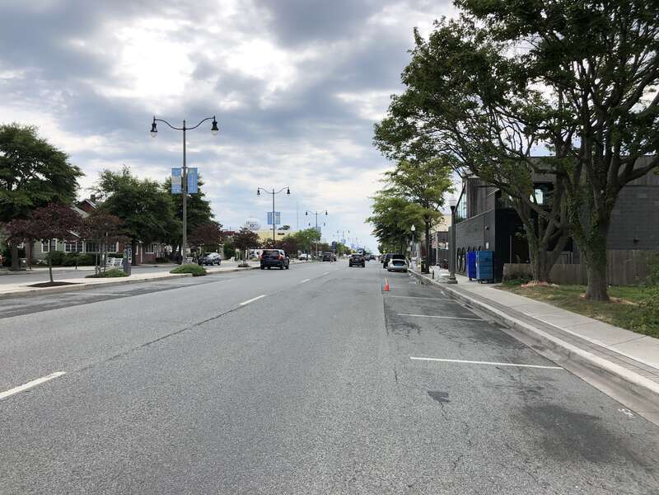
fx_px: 533
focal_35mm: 28
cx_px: 330
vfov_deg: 49.7
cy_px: 248
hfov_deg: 63.4
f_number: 1.8
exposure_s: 1/1869
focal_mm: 4
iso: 20
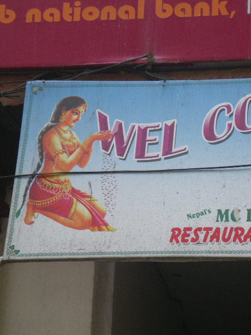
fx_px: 1218
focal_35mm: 126
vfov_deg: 15.6
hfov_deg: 11.7
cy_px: 168
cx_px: 176
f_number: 5
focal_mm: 16.7
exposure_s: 1/125
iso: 250
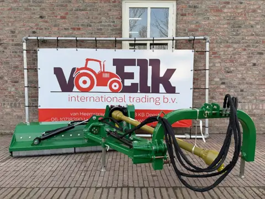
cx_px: 132
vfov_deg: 56.8
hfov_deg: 71.6
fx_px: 184
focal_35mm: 24
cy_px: 100
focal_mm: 6.76
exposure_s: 1/702
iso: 80
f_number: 1.78
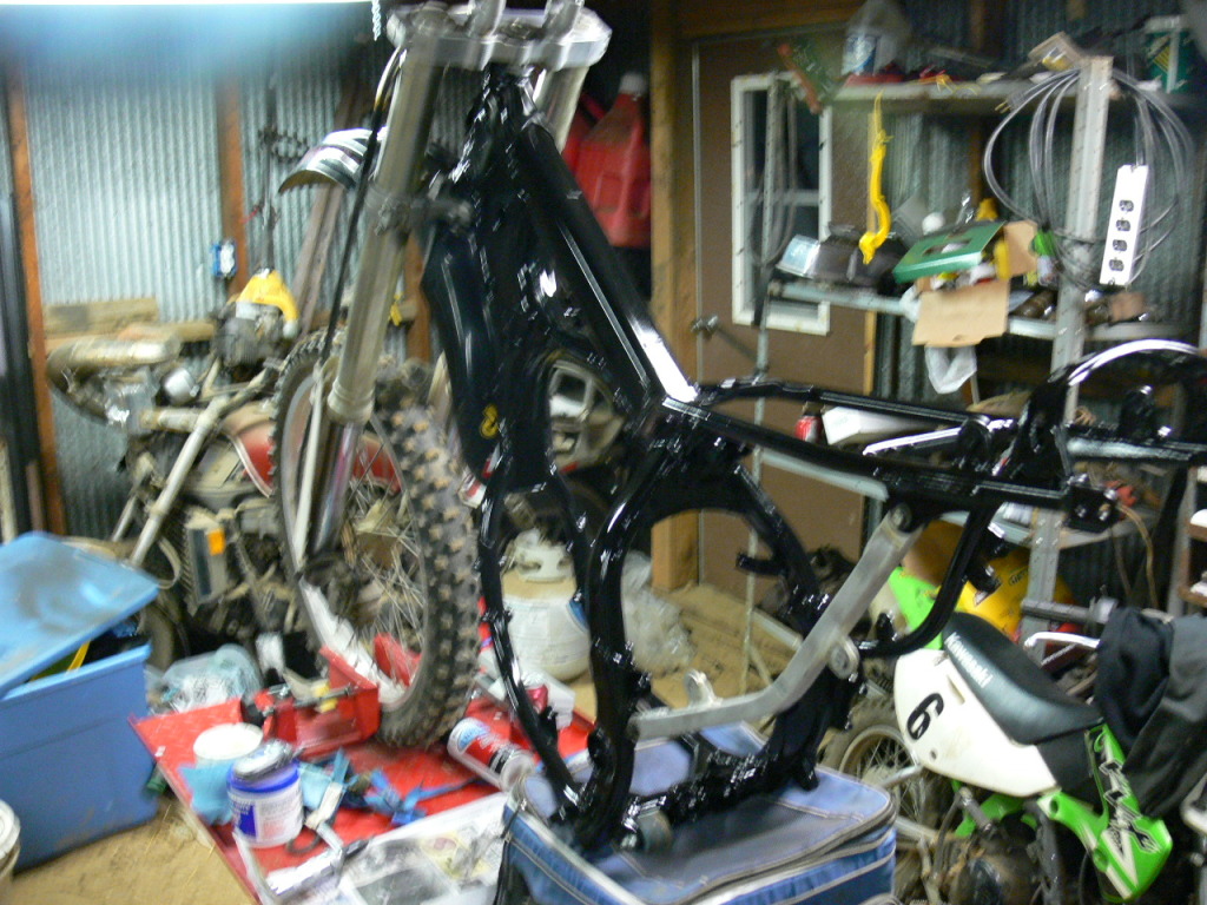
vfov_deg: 40.7
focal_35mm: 35
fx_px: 1220
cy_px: 452
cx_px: 604
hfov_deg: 52.6
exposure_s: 1/8
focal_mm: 7.4
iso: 200
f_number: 2.8
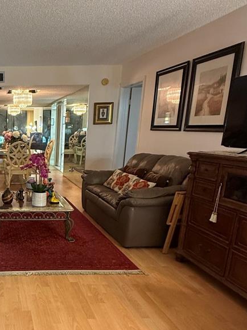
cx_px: -3
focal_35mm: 29
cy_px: 195
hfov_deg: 41.5
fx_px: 276
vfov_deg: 61.2
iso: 500
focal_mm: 2.22
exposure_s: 1/60
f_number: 2.2
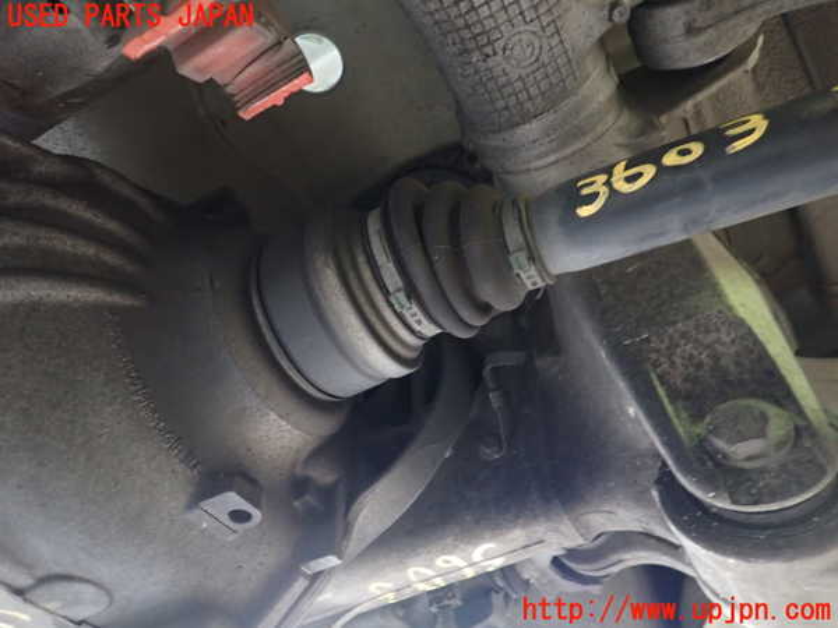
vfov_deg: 54.9
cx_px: 419
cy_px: 314
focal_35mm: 25
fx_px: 605
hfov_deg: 69.4
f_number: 2
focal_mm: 4.5
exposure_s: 1/13
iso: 800
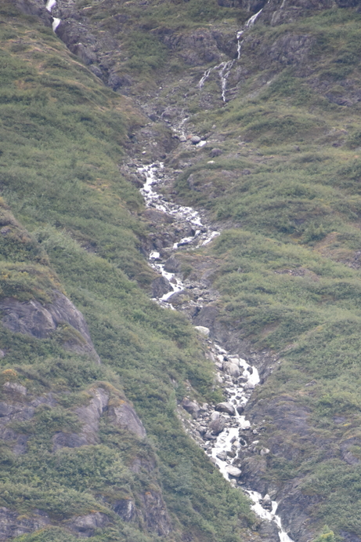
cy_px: 473
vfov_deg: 3.7
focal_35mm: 556
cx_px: 253
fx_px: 8358
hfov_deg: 2.5
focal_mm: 300
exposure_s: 1/640
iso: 1250
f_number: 5.6
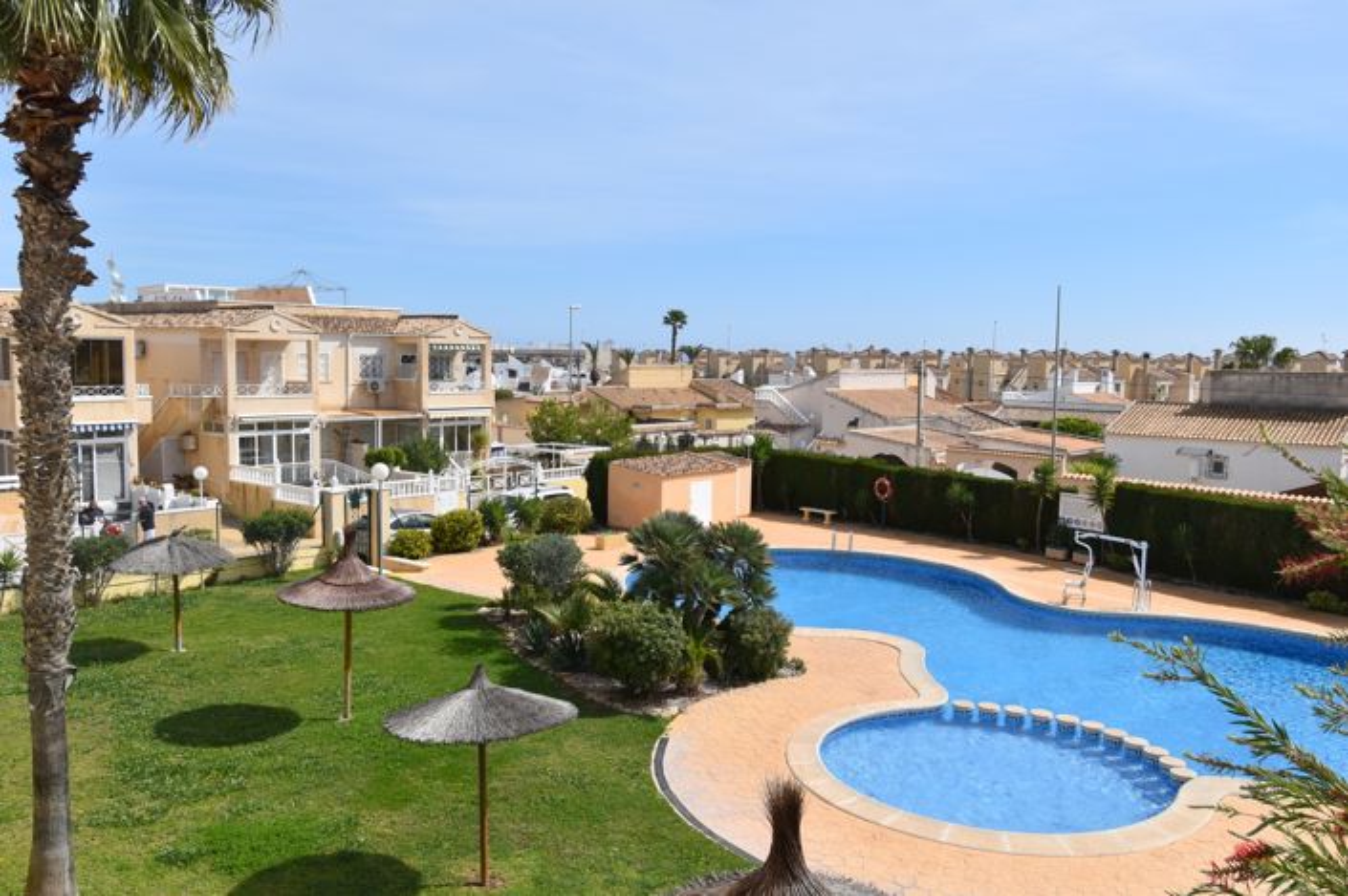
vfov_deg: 43.5
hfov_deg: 62.0
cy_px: 448
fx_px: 1123
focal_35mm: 30
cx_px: 674
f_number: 9
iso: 100
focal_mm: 20
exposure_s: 1/320
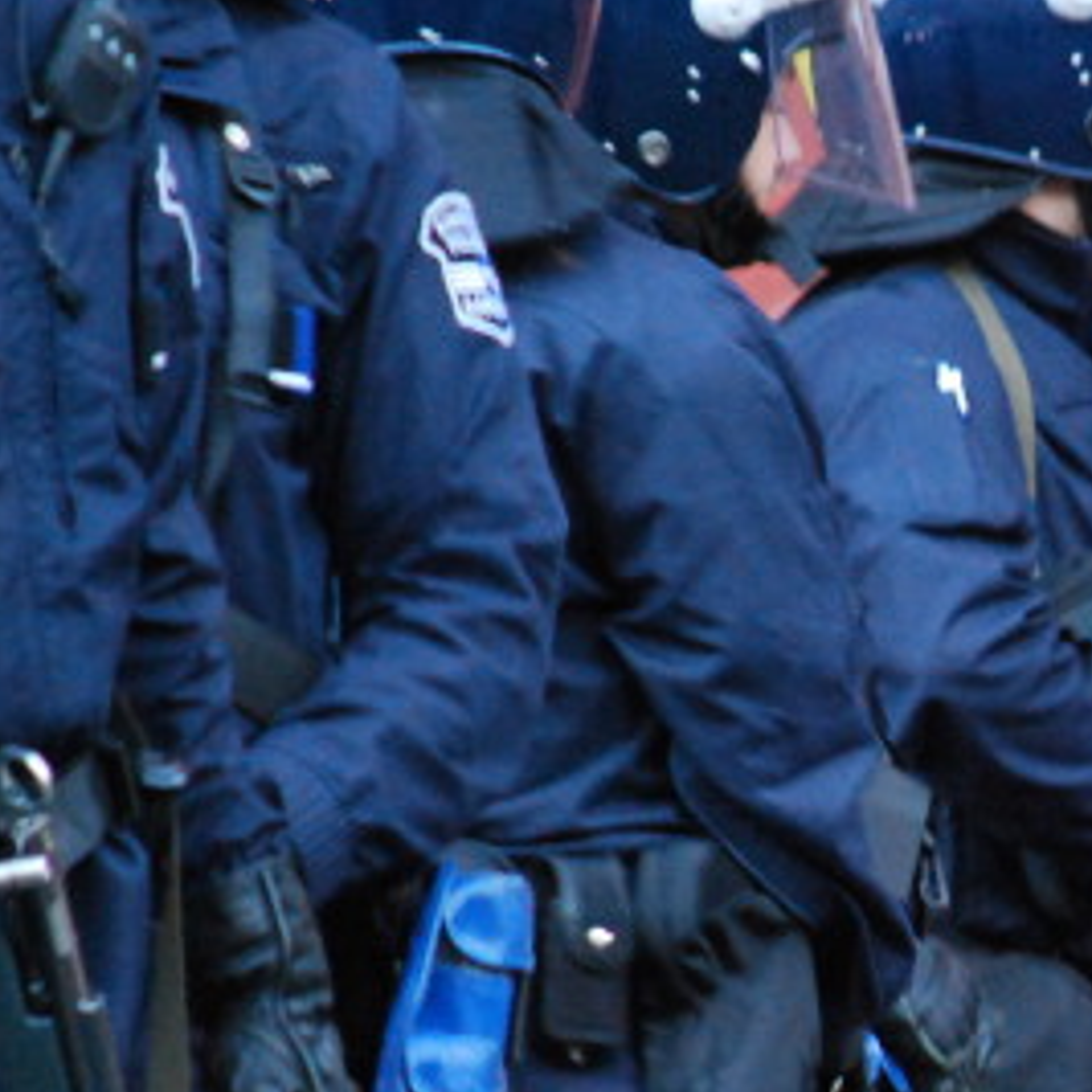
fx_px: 34977
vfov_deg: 1.8
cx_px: 1354
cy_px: 865
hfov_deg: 1.8
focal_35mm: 980
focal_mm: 200
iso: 1600
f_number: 5.6
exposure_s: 1/25
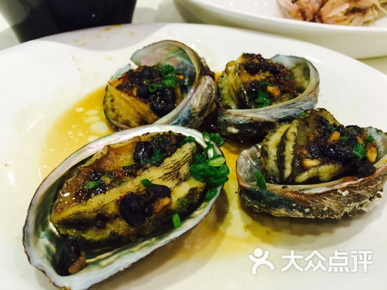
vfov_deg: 48.2
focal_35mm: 29
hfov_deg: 61.7
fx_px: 324
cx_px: 194
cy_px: 145
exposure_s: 1/33
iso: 125
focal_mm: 4.15
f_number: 2.2
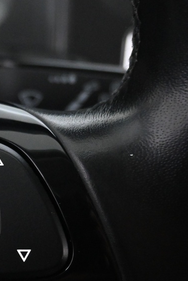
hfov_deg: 15.0
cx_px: -71
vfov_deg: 23.4
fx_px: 673
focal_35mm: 86
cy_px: 207
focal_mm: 20
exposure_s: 1/30
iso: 3600
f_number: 3.8
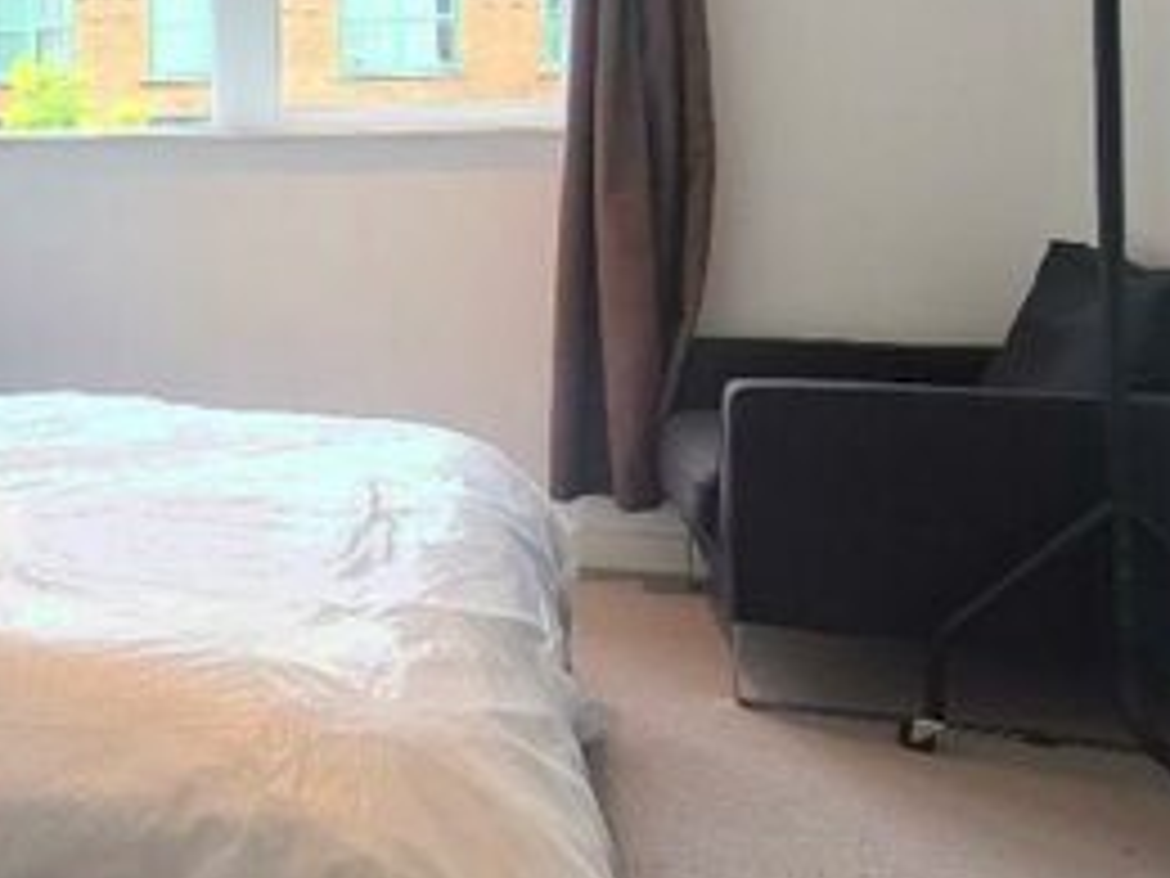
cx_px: 22
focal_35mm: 35
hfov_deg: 45.2
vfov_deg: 38.8
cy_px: 151
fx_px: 1183
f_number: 2.2
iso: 125
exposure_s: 1/50
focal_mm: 2.2
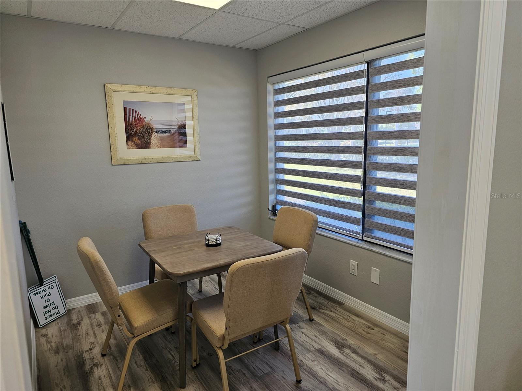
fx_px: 347
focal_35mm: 23
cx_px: 261
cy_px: 196
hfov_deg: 73.9
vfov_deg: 58.9
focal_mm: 6.3
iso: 40
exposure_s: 1/120
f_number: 1.7
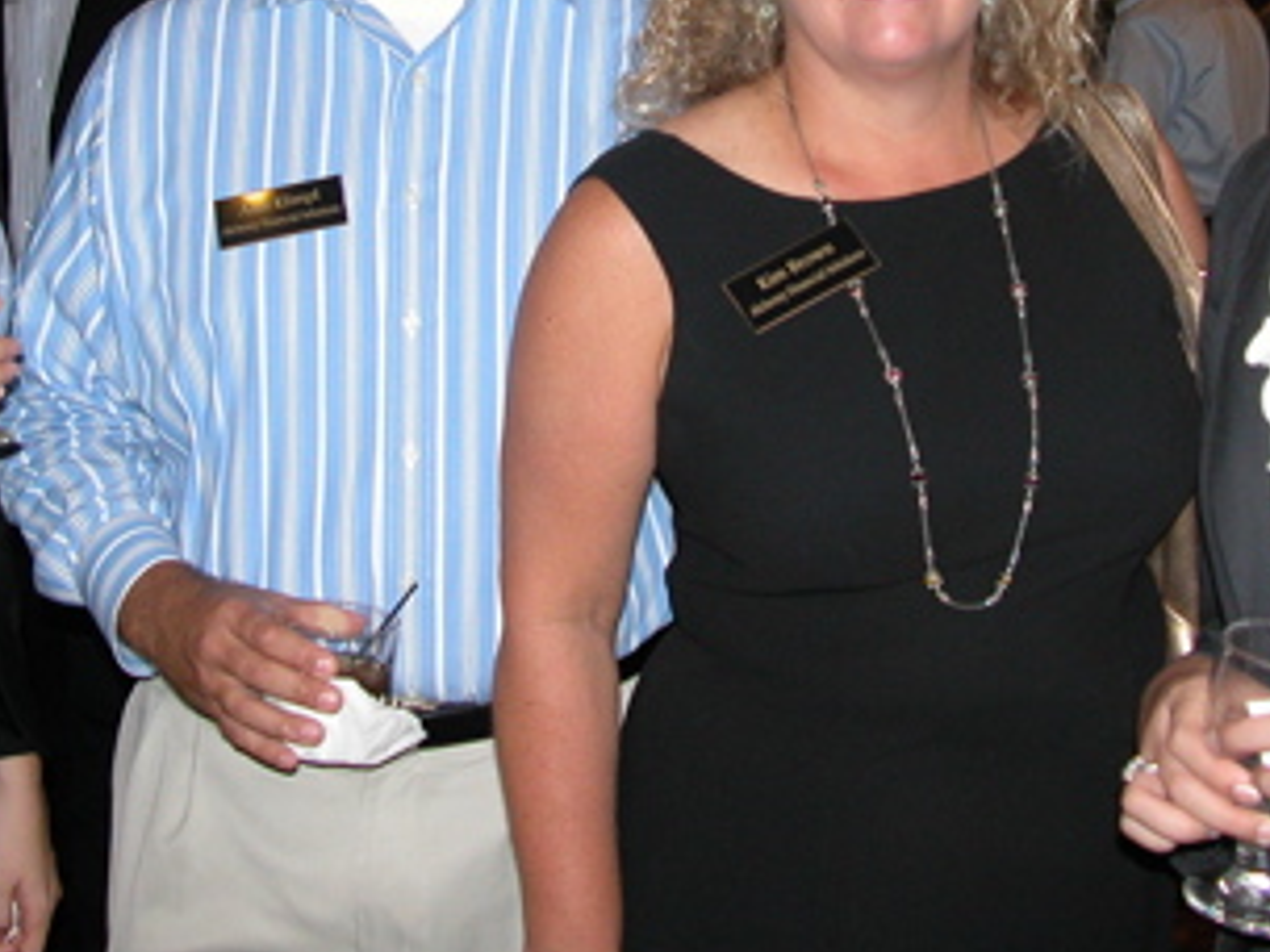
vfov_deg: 20.8
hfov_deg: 28.2
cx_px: 648
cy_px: 88
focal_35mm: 69
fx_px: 2531
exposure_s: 1/60
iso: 200
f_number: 2.8
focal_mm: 8.9
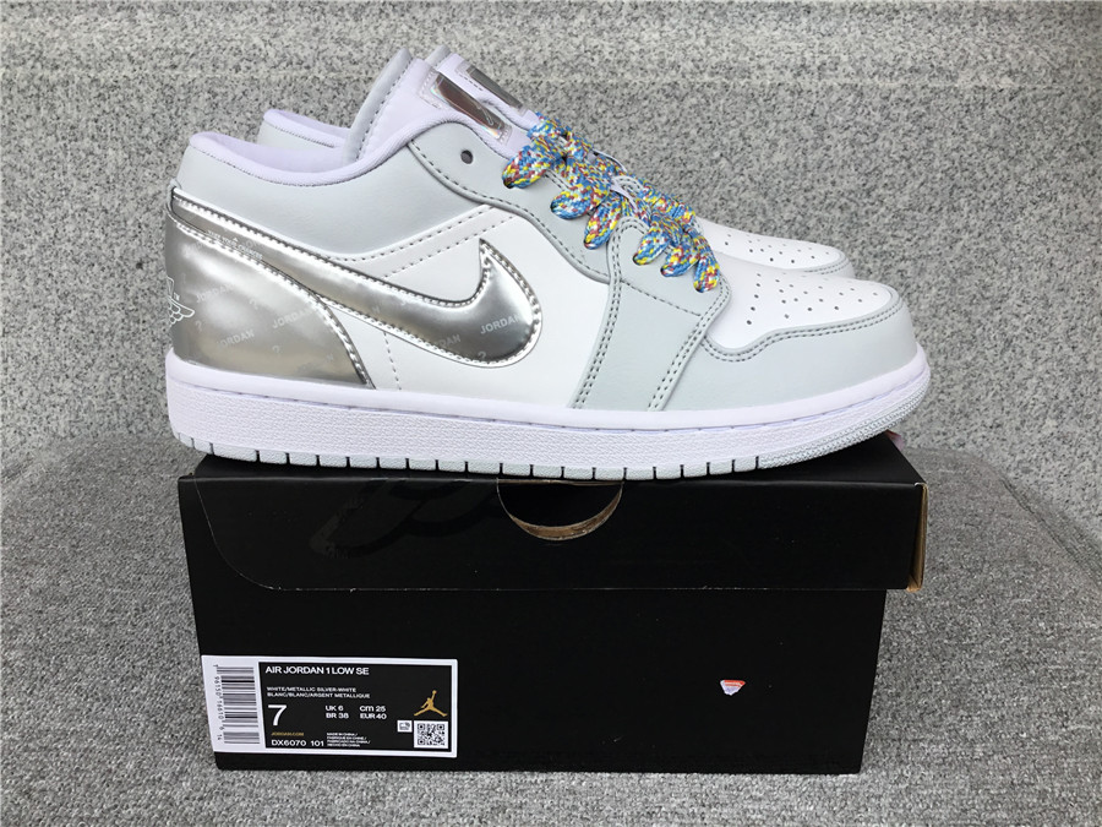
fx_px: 987
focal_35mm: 31
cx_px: 551
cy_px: 414
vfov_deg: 45.4
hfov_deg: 58.4
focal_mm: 3.3
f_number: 2.4
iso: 25
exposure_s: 1/298
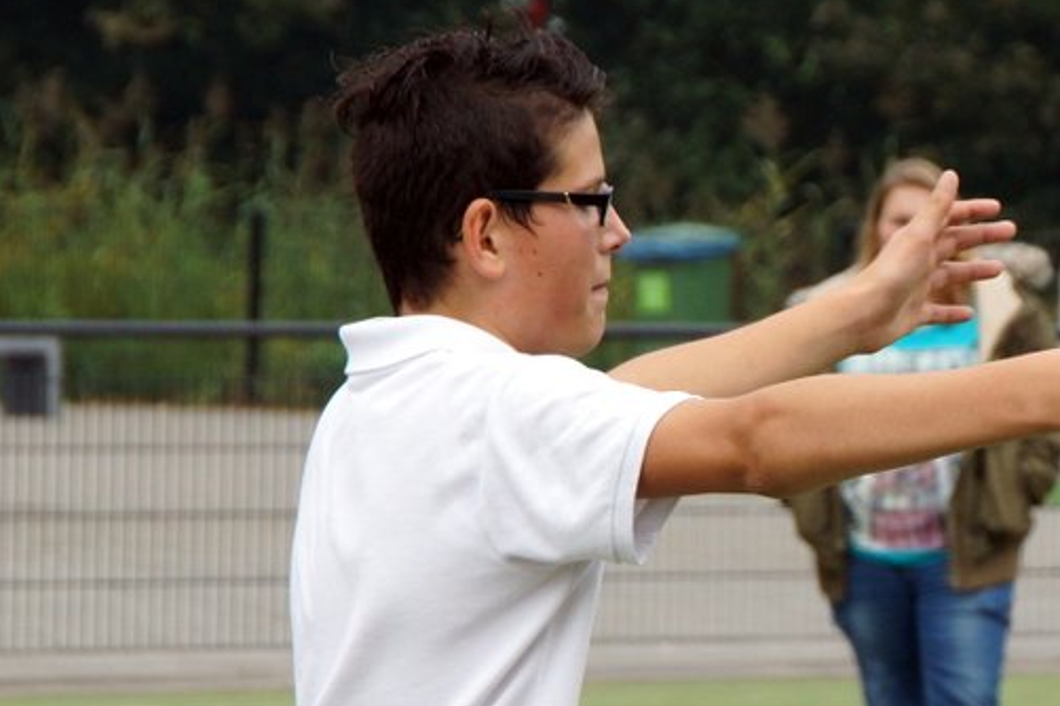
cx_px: 995
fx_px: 12153
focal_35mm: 413
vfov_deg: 3.3
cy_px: 659
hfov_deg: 5.0
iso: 400
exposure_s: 1/500
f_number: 8
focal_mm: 135
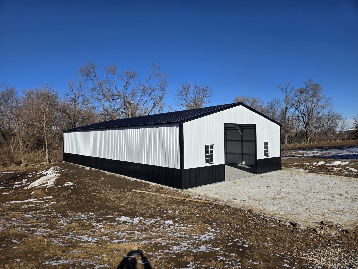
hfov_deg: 73.9
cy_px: 134
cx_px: 179
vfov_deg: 58.9
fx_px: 238
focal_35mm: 23
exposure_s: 1/3220
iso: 25
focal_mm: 5.4
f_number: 1.8
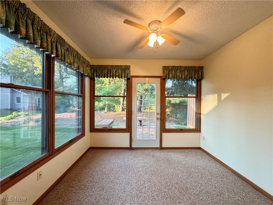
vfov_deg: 85.7
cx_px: 136
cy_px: 102
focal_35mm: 14
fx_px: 110
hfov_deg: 102.1
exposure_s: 1/120
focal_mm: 2.22
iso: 250
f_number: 2.2
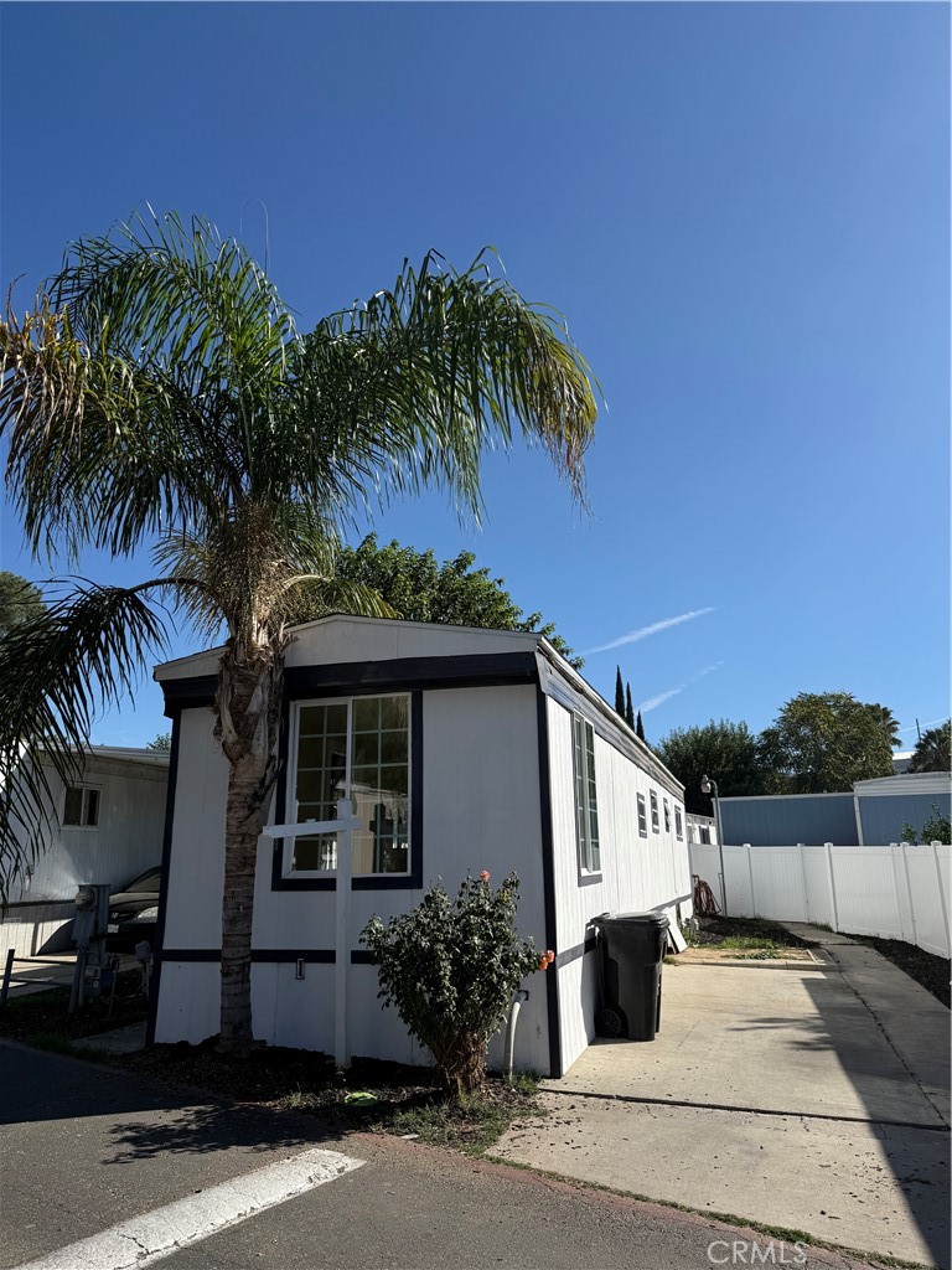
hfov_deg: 56.8
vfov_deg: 71.6
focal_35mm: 24
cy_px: 635
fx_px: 880
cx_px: 476
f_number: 1.78
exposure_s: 1/7353
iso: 80
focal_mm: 6.76
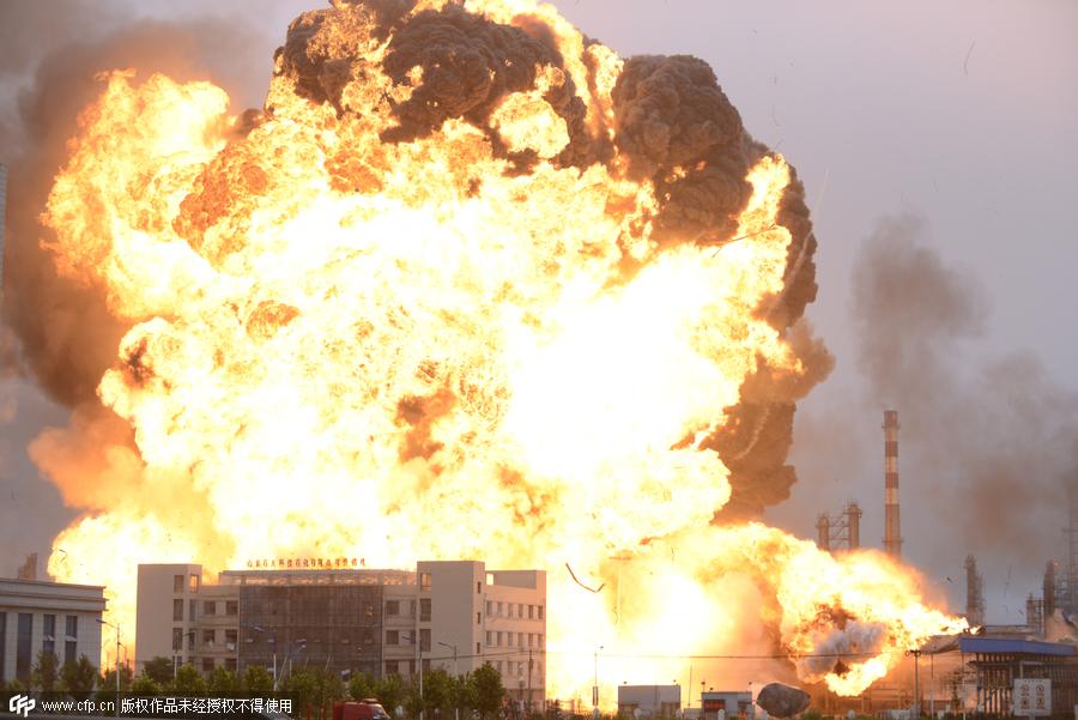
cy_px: 360
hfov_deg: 28.8
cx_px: 539
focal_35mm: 70
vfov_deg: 19.5
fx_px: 2097
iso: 640
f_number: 4
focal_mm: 70
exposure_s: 1/8000
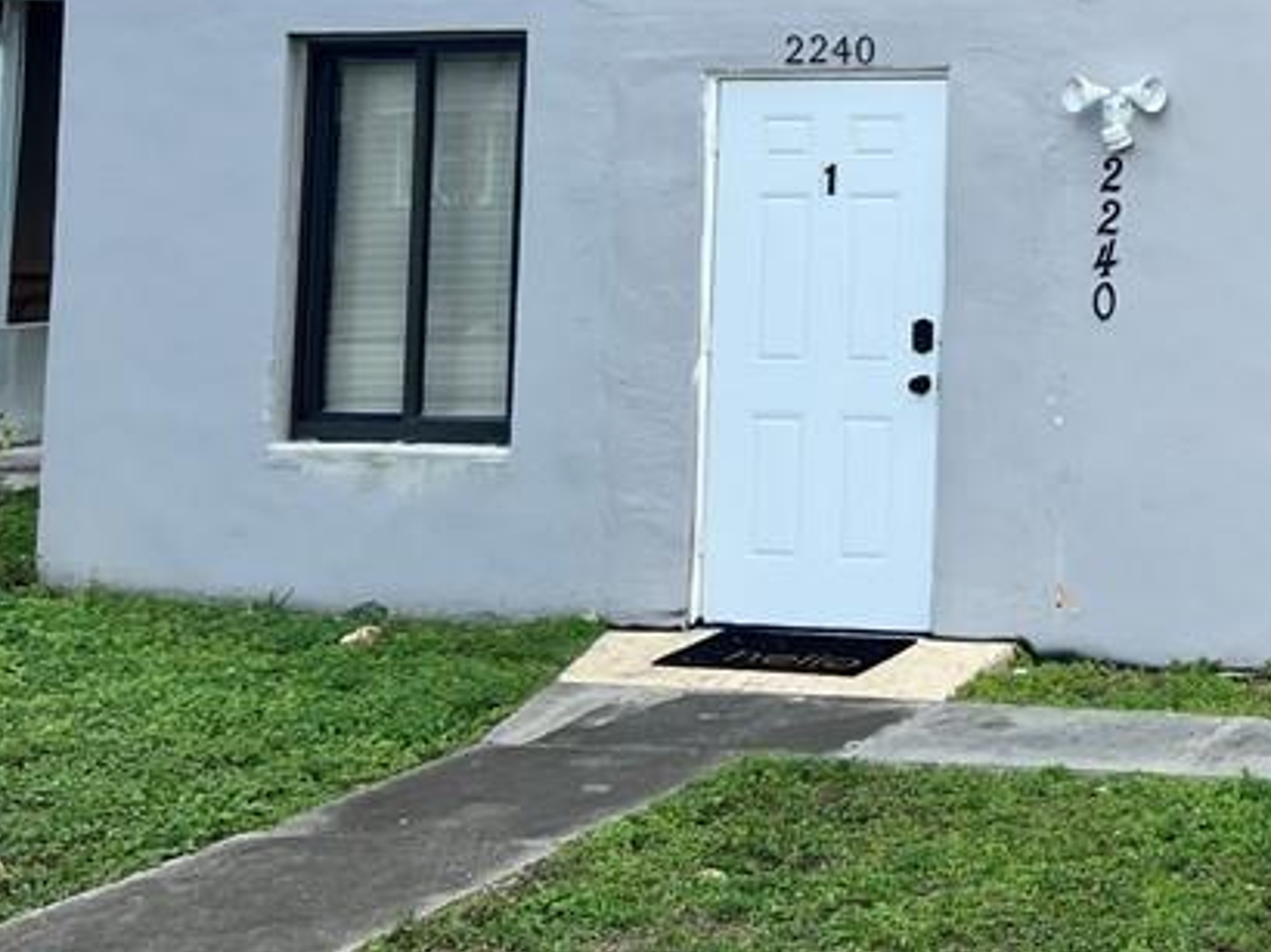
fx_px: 2385
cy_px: -37
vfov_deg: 21.6
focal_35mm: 65
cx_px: 1463
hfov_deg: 26.9
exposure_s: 1/1575
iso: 50
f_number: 1.5
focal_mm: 5.7
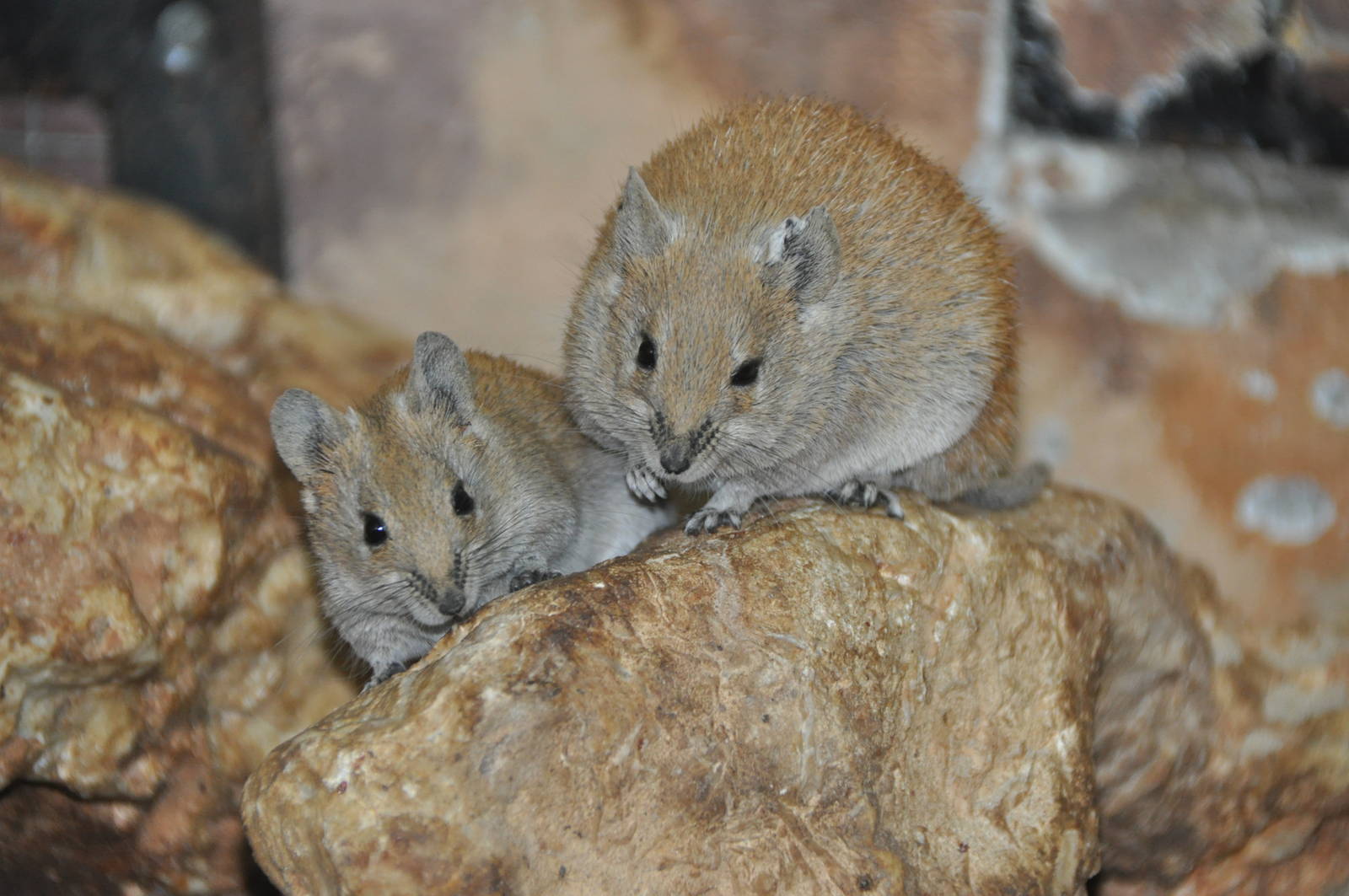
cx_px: 674
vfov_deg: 3.4
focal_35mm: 405
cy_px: 448
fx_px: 15159
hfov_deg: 5.1
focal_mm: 270
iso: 1000
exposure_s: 1/60
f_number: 5.6
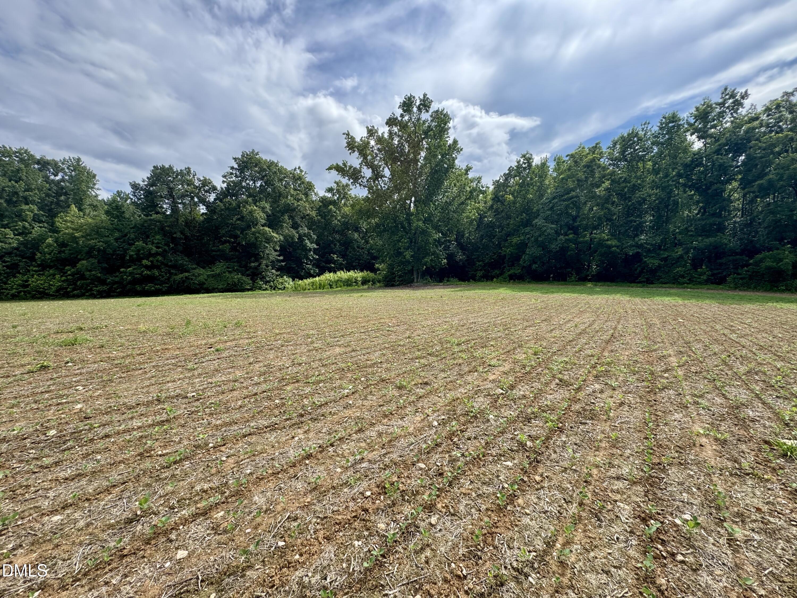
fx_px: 322
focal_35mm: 14
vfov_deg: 85.7
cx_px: 398
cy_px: 299
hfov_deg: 102.1
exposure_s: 1/840
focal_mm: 2.22
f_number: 2.2
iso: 40
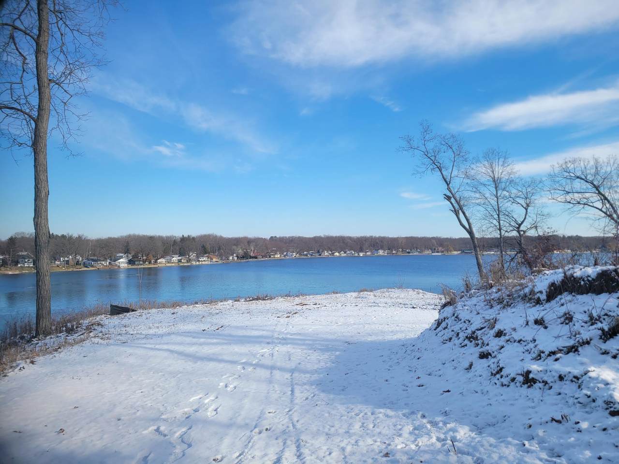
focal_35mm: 26
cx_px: 310
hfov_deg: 67.3
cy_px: 232
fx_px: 465
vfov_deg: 53.1
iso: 40
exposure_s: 1/1989
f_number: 1.8
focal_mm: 5.4
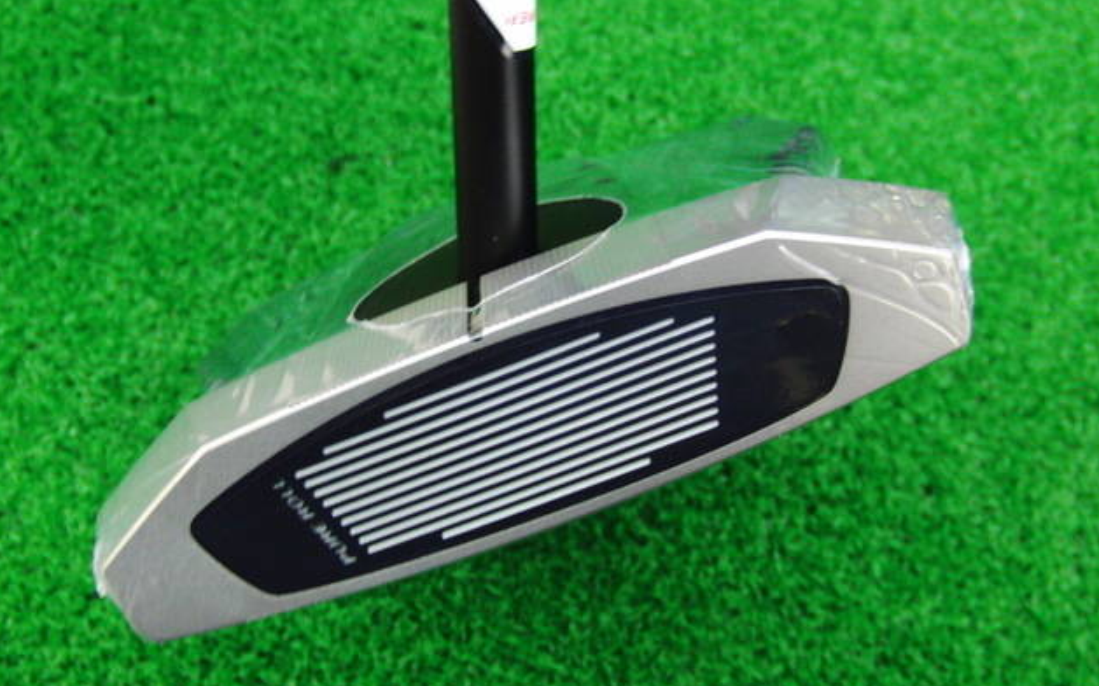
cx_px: 555
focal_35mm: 40
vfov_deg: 32.0
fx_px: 1198
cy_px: 346
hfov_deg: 49.3
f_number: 3.6
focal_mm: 6.42
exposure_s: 1/25
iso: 400
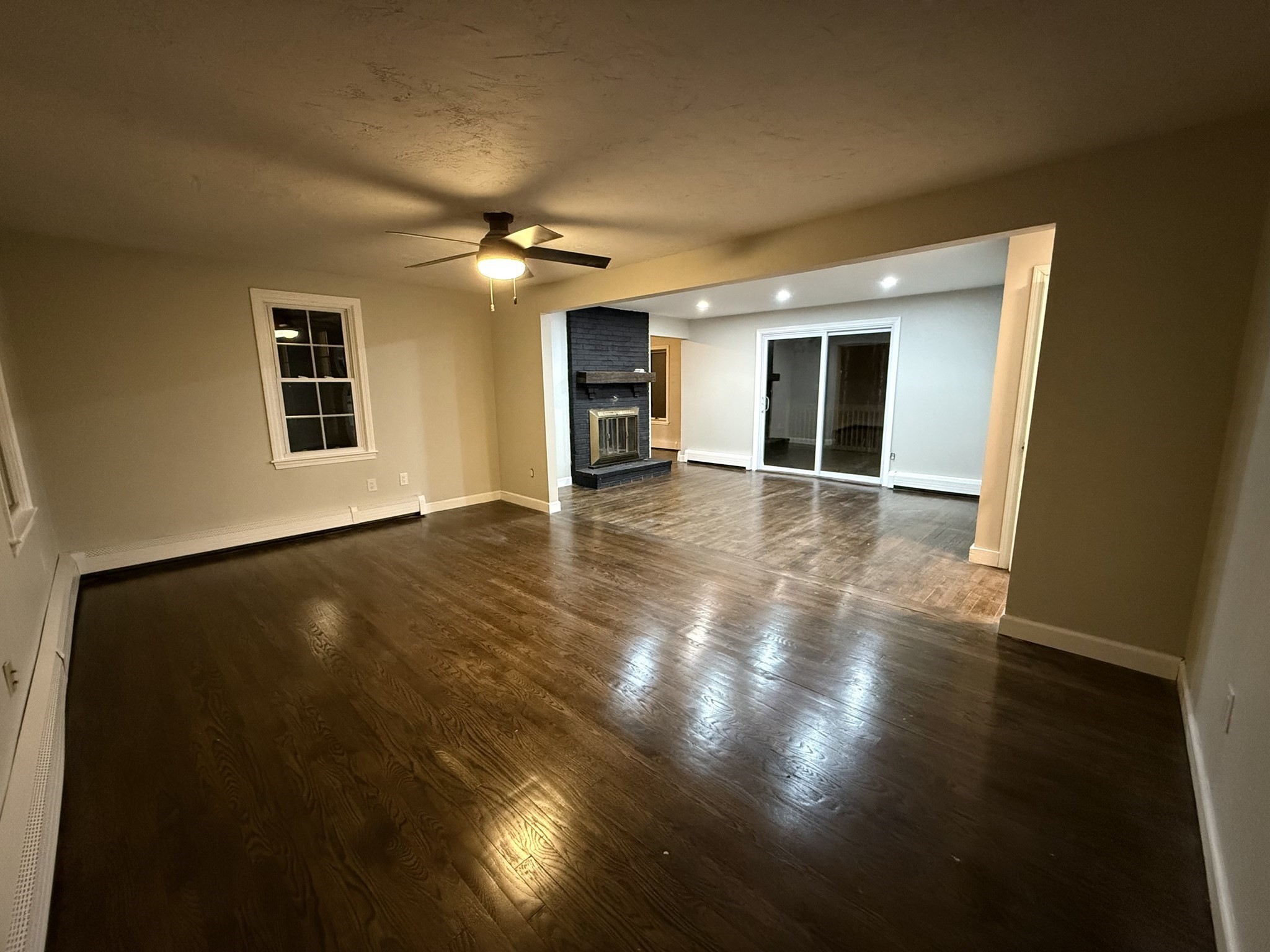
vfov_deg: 85.7
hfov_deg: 102.1
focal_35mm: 14
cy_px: 476
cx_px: 635
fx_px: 514
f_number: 2.2
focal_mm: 2.22
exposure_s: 1/60
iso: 800
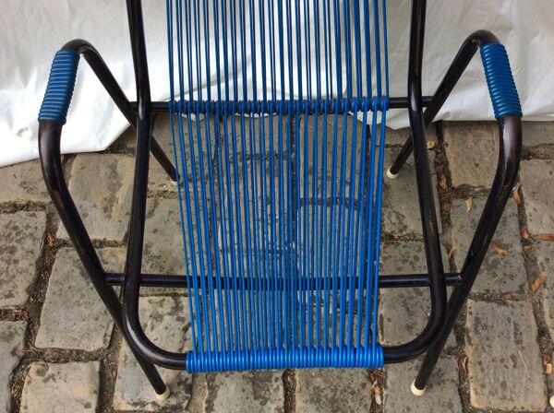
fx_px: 511
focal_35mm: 32
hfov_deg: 56.9
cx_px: 277
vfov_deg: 44.0
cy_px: 206
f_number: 2.4
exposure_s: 1/186
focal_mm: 3.3
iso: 32
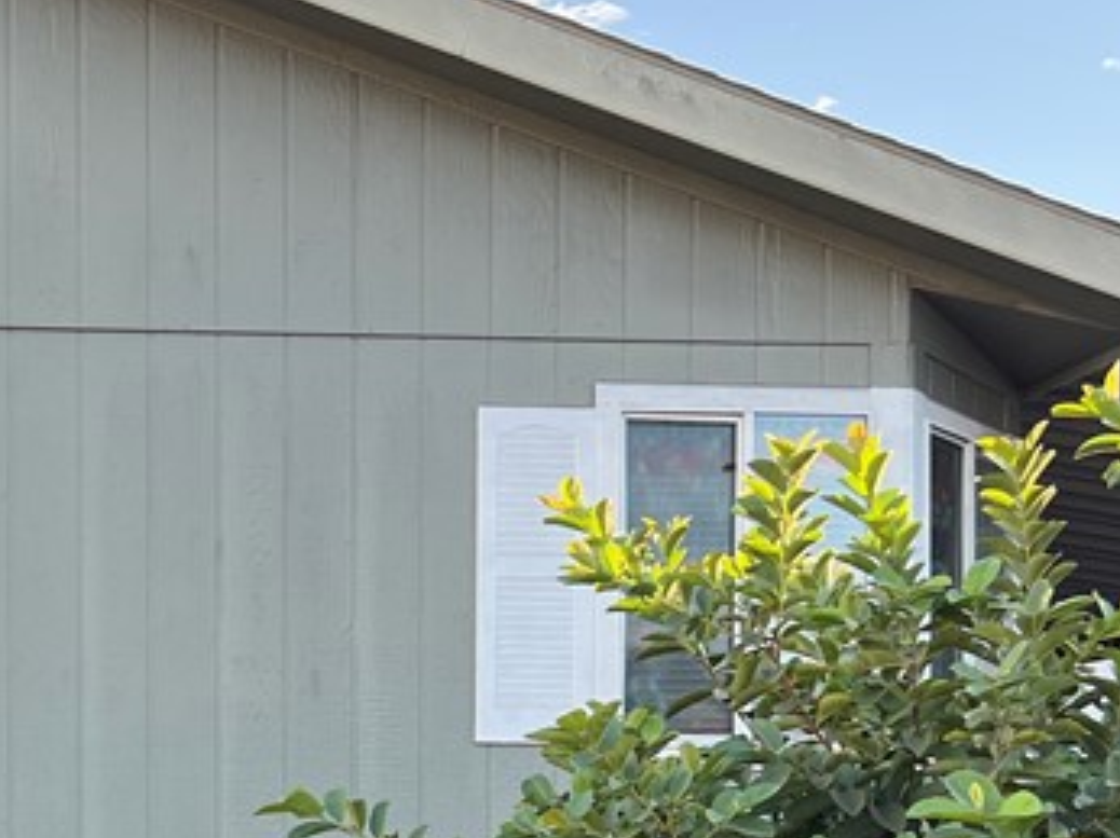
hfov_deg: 24.4
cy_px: 903
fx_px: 2490
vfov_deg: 18.4
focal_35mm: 77
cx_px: 39
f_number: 1.5
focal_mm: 5.7
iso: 50
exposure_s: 1/521
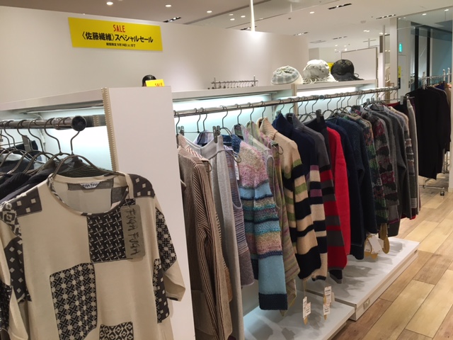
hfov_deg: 61.7
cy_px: 170
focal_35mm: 29
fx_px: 380
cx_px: 226
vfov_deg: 48.2
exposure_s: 1/30
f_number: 2.2
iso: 25
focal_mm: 4.15
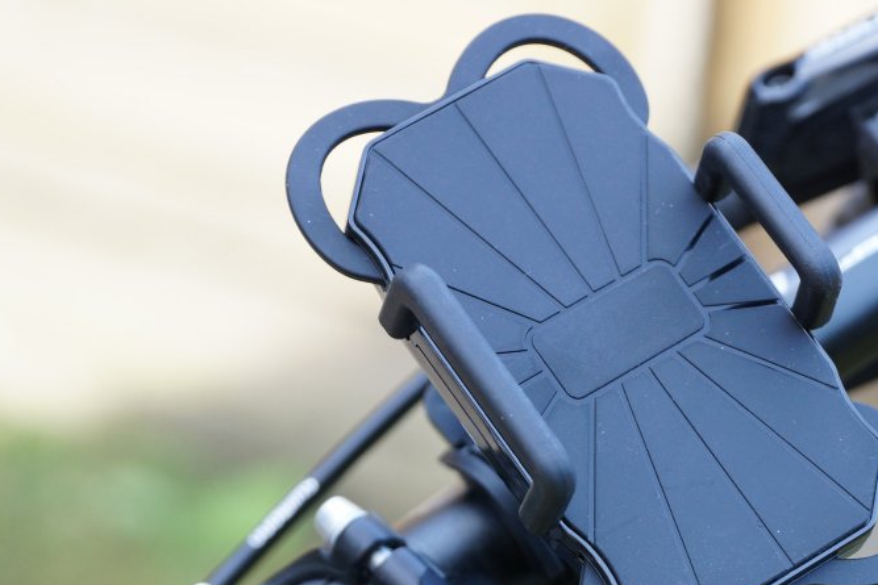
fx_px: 4391
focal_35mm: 180
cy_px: 344
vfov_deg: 7.6
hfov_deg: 11.4
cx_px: 645
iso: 400
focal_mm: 80
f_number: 5.6
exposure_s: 1/100
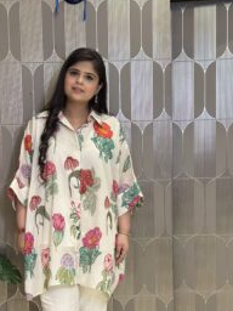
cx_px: 68
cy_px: 216
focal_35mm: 75
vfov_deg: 25.8
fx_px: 673
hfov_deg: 19.5
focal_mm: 6.86
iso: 200
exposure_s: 1/100
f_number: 1.78
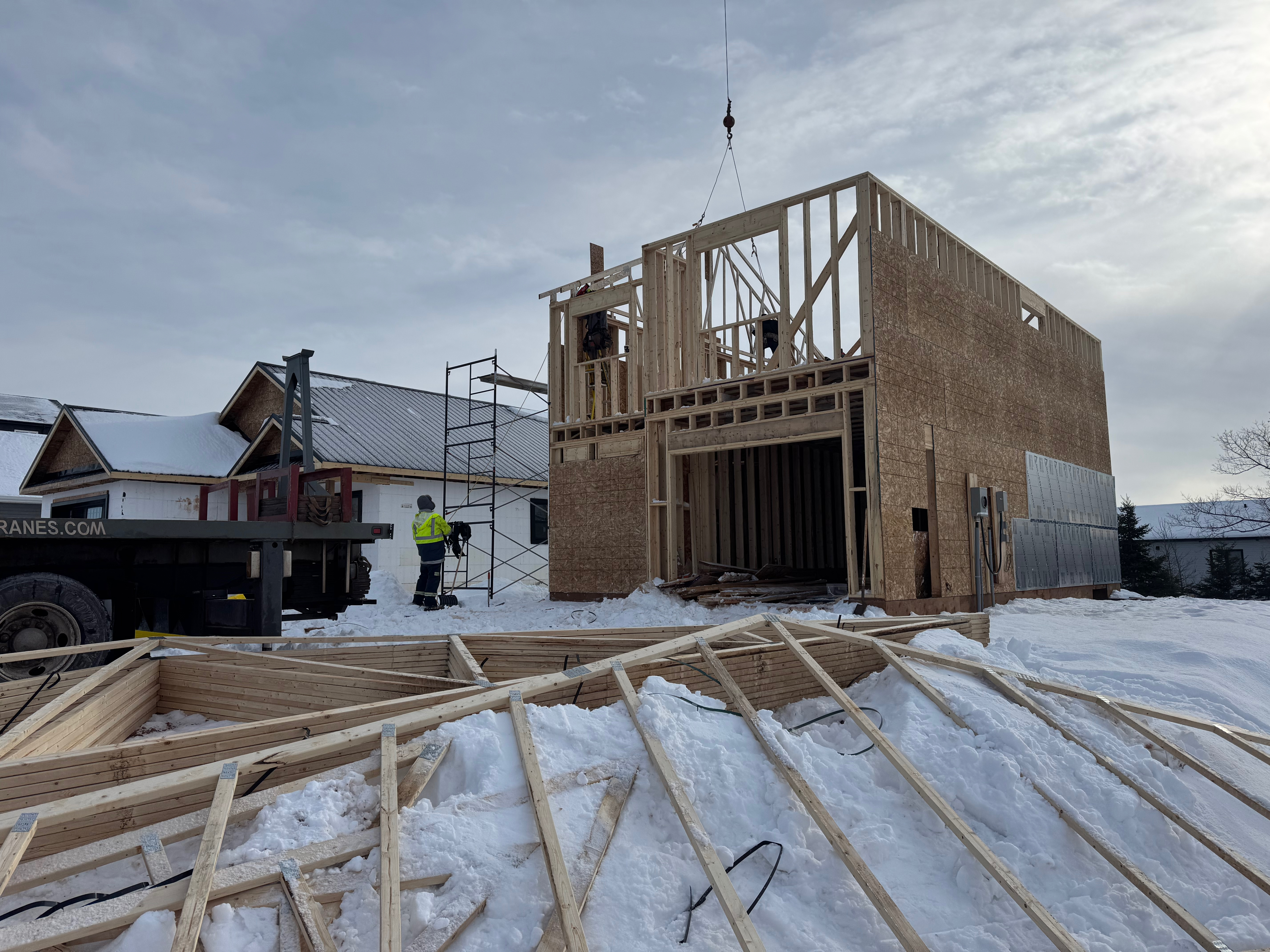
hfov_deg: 71.6
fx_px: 881
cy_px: 476
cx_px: 635
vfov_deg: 56.8
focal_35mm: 24
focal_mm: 6.76
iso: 80
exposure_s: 1/10417
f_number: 1.78
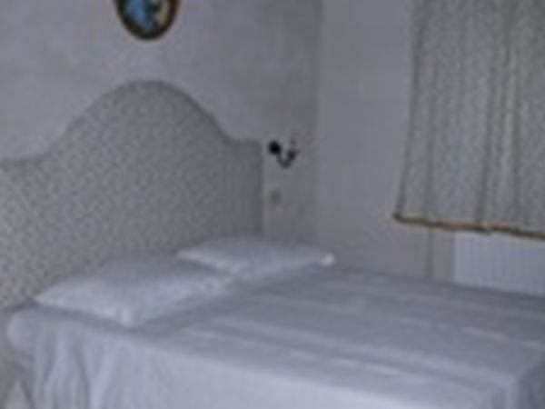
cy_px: 204
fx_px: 708
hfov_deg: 42.1
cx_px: 272
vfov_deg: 32.2
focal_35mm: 45
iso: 70
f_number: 2.9
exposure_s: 1/64
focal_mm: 6.7
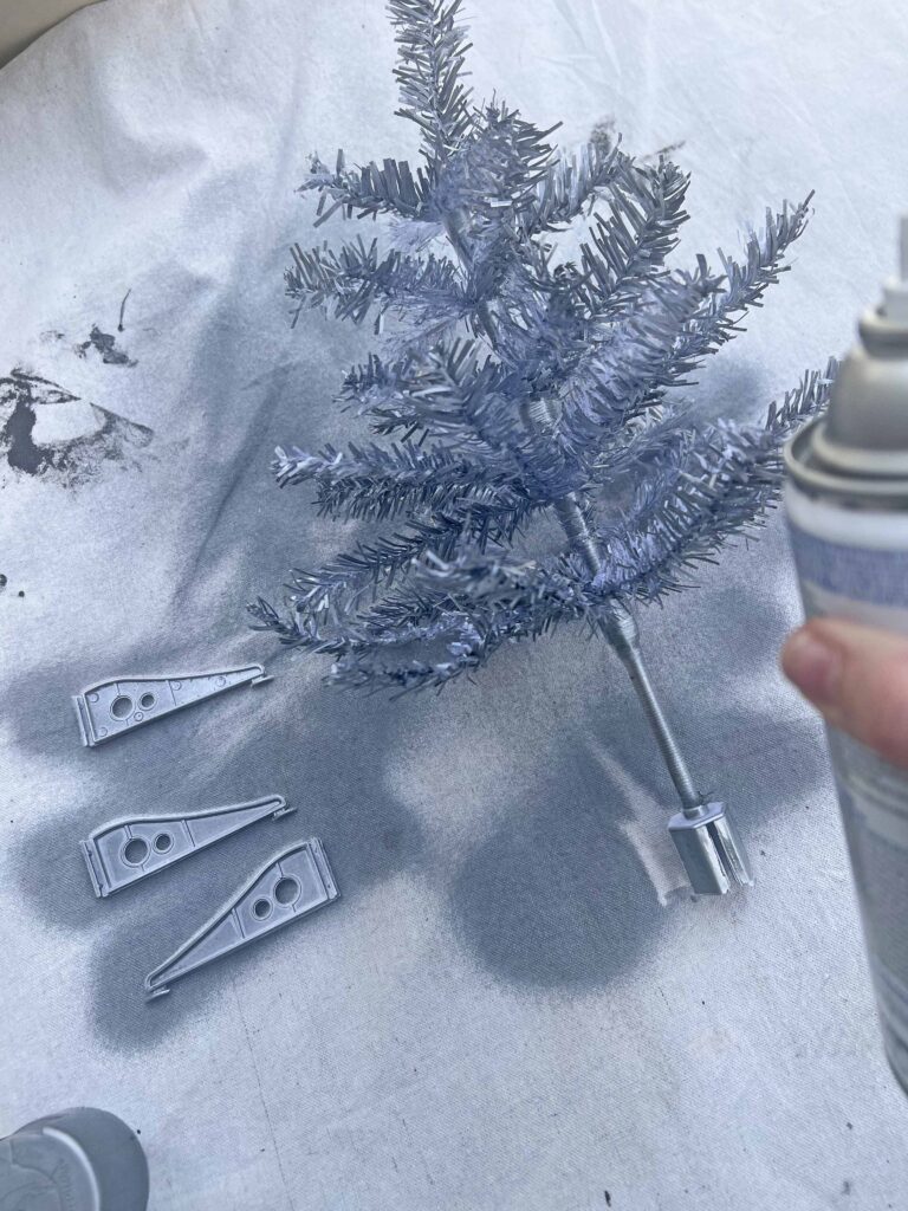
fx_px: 909
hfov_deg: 53.1
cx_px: 454
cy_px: 606
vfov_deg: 67.3
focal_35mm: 26
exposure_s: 1/1196
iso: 50
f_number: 1.5
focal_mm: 5.7
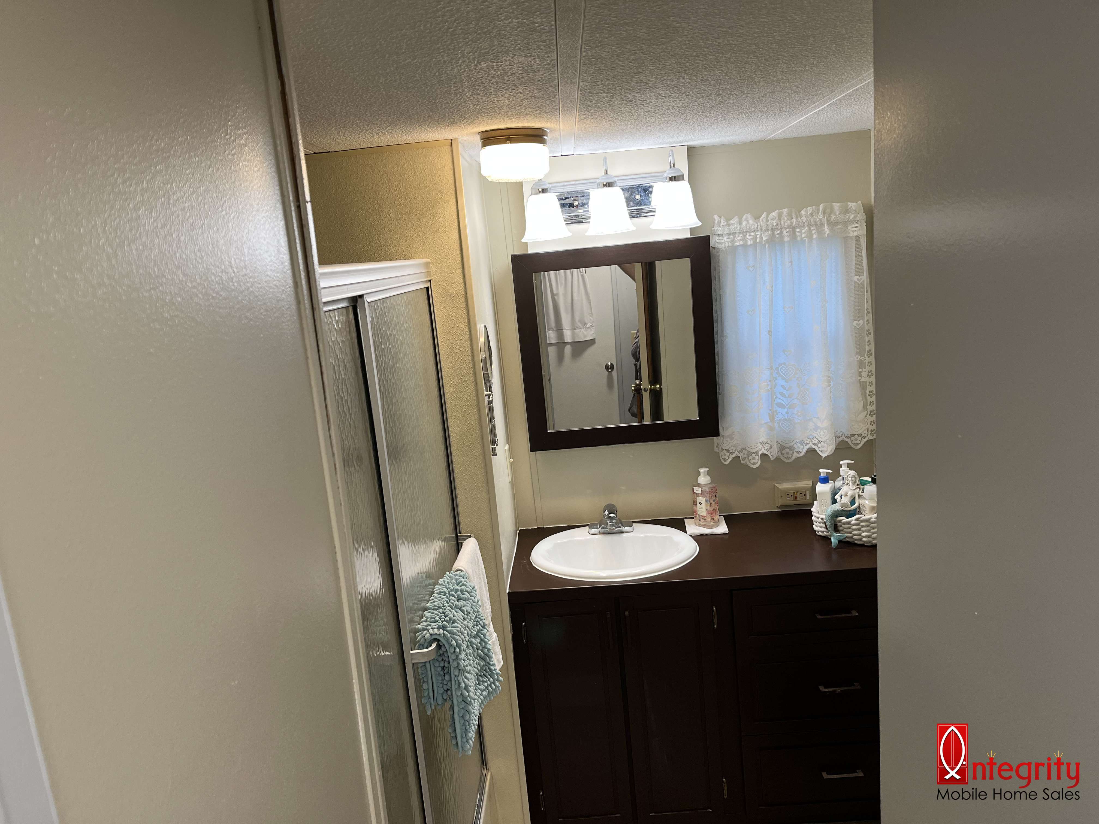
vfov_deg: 53.1
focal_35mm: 26
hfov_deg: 67.3
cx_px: 550
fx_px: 825
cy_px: 412
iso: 100
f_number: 1.6
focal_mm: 5.1
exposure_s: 1/120
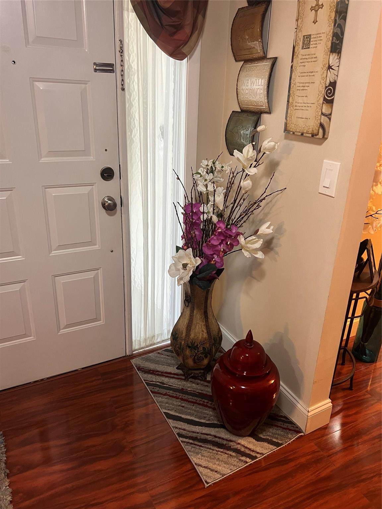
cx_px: 191
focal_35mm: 26
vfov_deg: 67.3
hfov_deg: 53.1
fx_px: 383
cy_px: 254
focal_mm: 5.7
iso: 400
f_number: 1.5
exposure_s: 1/60
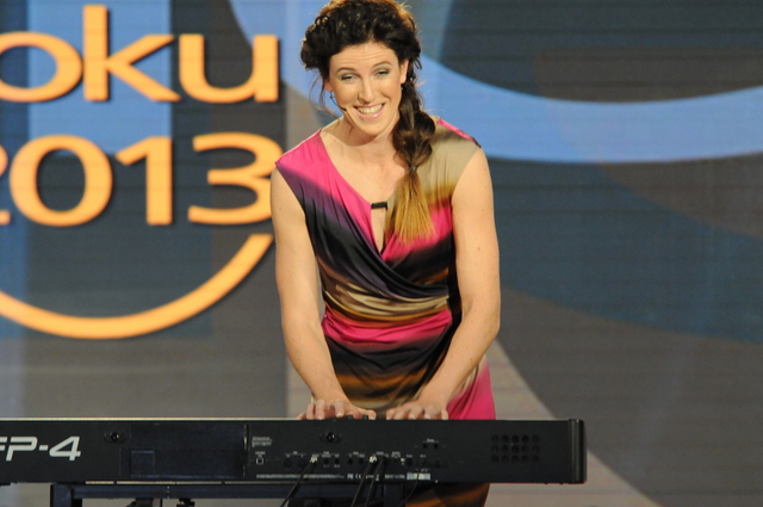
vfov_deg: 3.4
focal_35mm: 405
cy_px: 254
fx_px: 8573
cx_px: 382
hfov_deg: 5.1
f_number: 5.3
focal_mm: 270
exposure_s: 1/100
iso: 2000
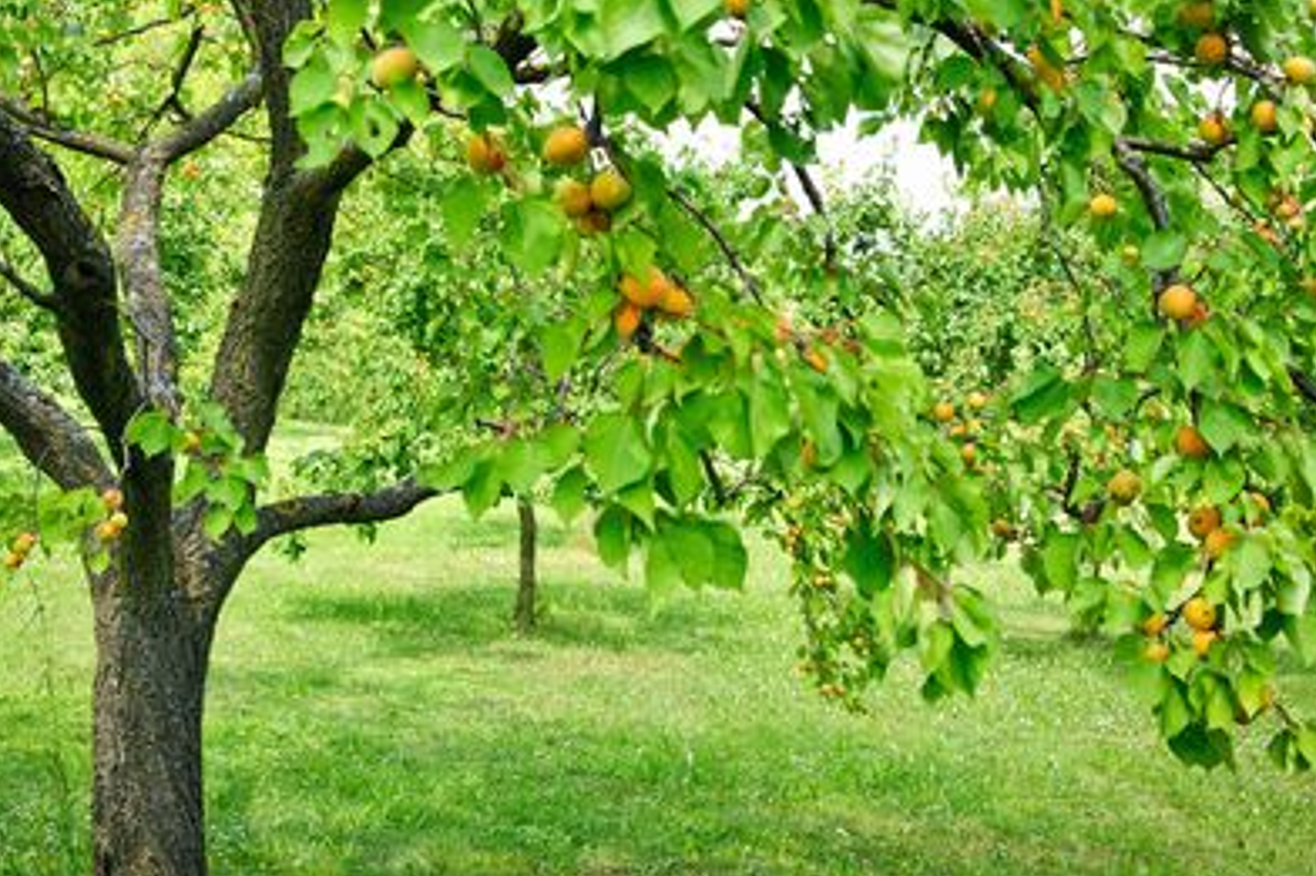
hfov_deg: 40.3
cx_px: 564
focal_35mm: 49
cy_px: 290
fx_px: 1790
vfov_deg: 27.3
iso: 200
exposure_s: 1/125
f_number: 7.1
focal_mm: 32
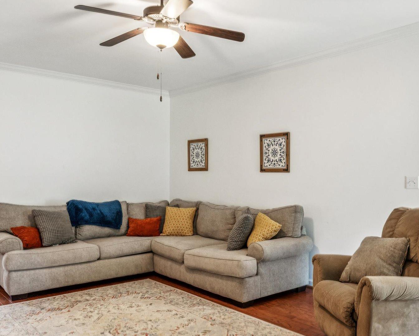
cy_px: 167
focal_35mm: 32
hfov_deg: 55.6
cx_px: 234
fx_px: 396
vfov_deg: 45.9
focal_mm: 14.9
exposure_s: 1/1.67
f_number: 11
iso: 500
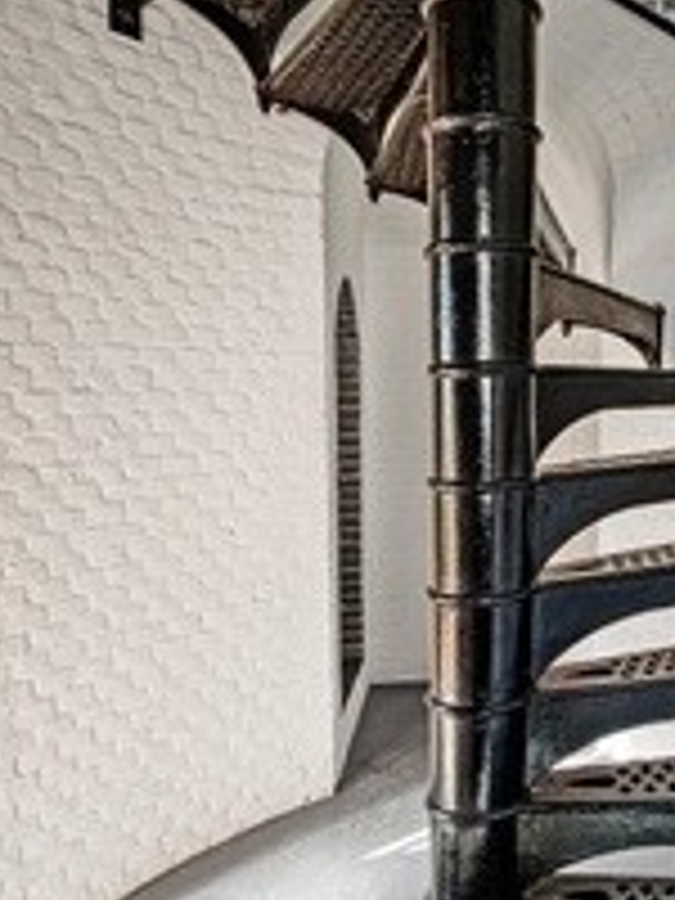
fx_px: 676
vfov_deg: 67.0
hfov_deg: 46.8
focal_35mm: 26
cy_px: 513
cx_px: 630
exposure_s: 1/60
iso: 125
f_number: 2.2
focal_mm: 2.2
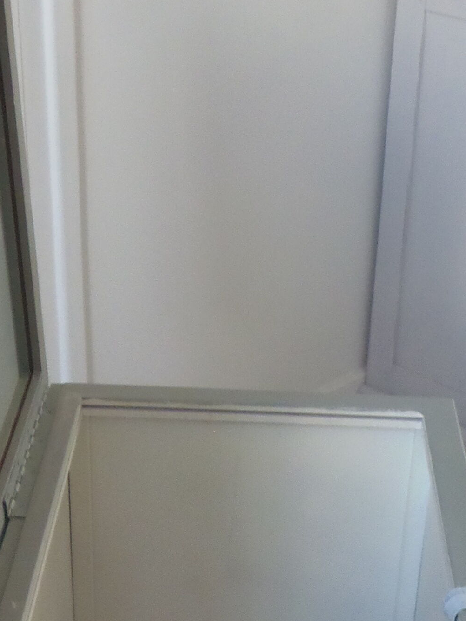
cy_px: 582
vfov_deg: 24.5
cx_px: 232
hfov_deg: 19.1
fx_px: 1383
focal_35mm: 77
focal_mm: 4.3
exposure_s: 1/30
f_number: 2.9
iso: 160
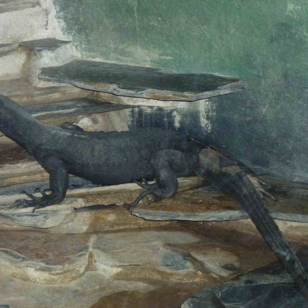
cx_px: 115
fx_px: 906
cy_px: 154
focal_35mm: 90
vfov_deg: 19.3
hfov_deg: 19.3
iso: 800
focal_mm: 13.6
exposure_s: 1/15
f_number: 4.7
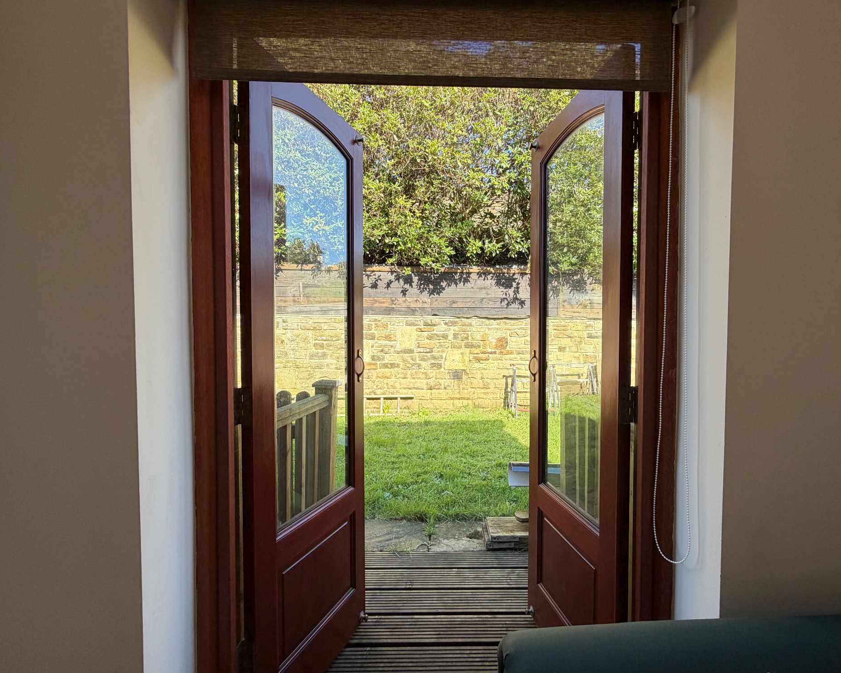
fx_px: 373
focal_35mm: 15
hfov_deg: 96.6
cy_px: 343
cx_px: 456
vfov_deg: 84.0
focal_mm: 2.22
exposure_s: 1/184
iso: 50
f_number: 2.2
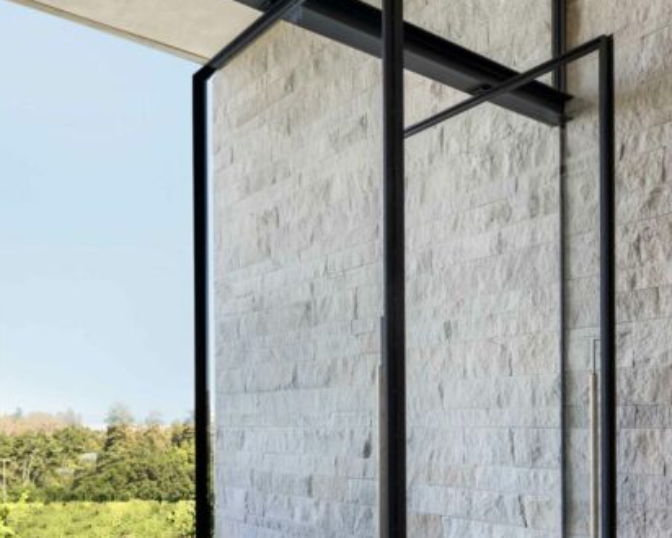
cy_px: 420
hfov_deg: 49.6
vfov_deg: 39.6
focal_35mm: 36
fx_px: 720
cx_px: 256
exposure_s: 1/20
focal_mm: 15.5
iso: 250
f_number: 9
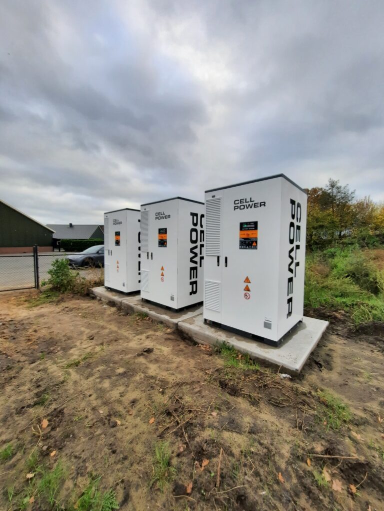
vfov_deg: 106.2
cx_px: 192
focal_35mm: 13
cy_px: 256
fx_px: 192
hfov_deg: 89.9
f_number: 2.2
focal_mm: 1.74
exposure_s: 1/471
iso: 40
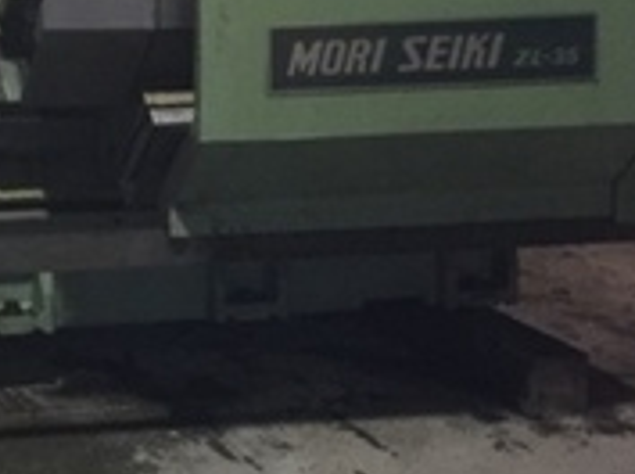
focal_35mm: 115
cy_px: -56
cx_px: -237
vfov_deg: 12.6
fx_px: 2105
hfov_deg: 16.1
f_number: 2.2
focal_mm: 4.15
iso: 100
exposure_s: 1/10
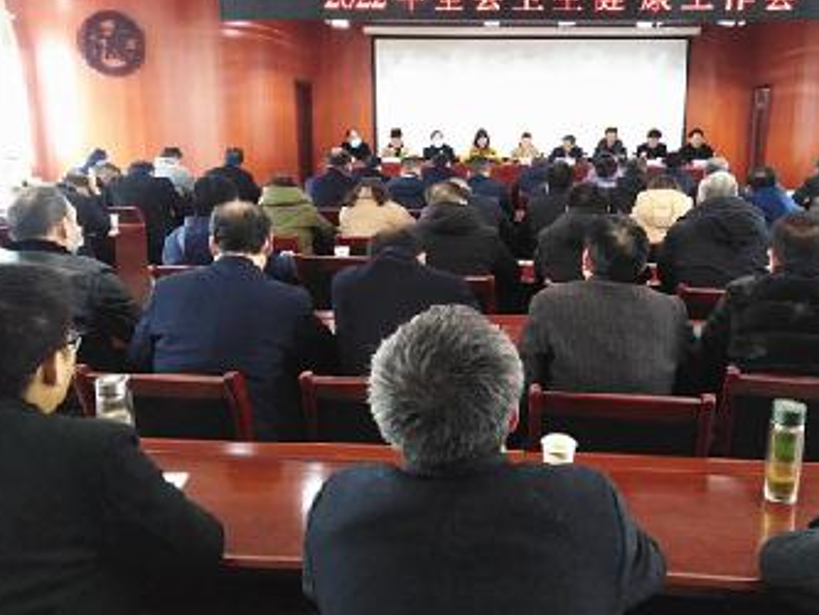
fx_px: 710
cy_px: 276
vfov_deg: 46.8
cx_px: 475
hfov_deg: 59.6
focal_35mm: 30
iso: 712
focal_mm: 3.46
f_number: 2.2
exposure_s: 1/20
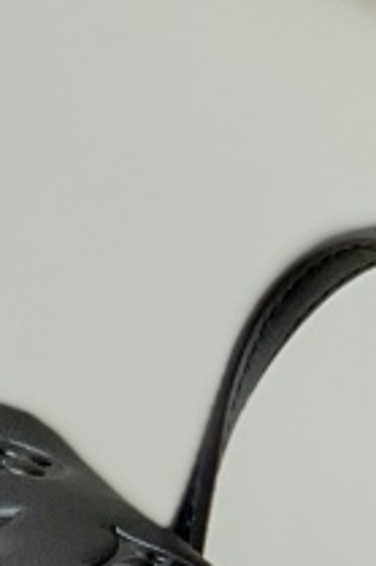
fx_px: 5853
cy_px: 1116
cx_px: -298
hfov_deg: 3.7
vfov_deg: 5.4
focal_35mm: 373
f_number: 2.4
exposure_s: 1/141
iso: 16
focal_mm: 6
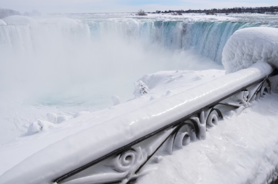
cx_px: 139
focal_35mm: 36
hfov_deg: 53.2
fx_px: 277
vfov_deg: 36.7
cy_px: 92
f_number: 10
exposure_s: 1/1000
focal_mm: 24
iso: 100
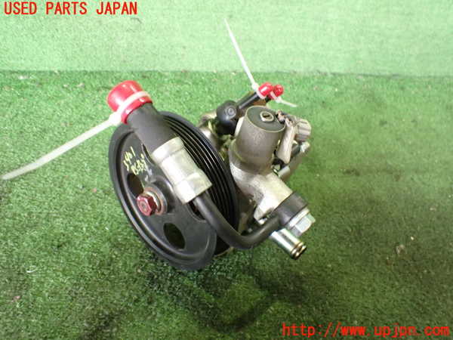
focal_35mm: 30
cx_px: 226
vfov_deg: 46.8
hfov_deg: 60.0
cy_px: 170
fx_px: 393
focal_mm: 5.4
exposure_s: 1/50
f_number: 2.3
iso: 800
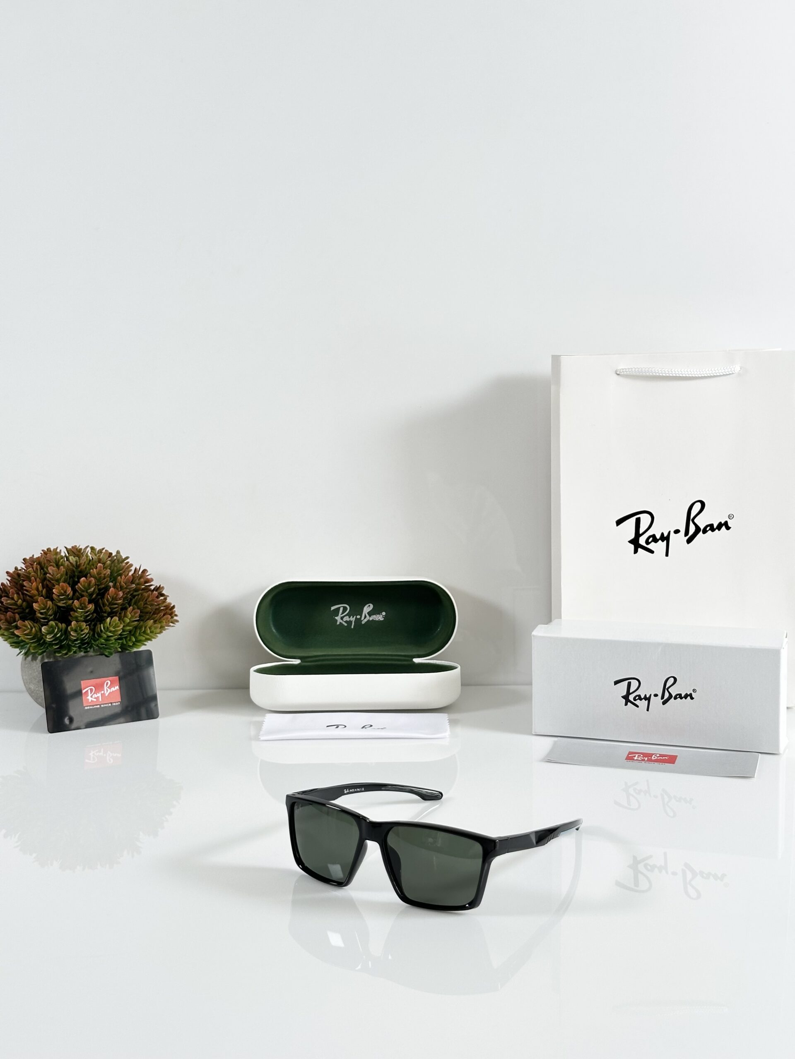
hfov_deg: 30.3
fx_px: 1470
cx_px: 398
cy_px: 530
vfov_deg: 39.7
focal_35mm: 48
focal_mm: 6.86
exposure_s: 1/121
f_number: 1.78
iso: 64
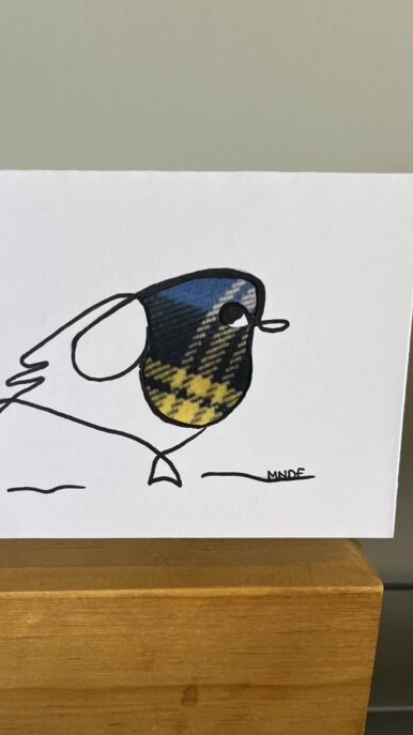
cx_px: 166
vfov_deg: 59.5
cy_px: 367
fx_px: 643
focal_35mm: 33
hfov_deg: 35.5
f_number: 1.6
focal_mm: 5.1
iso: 125
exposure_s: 1/104
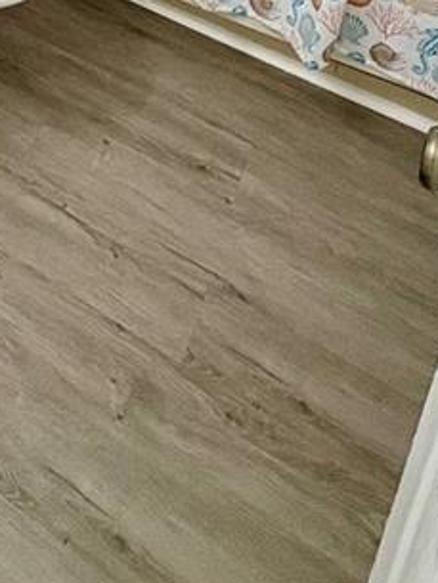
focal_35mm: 55
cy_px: -384
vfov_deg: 23.7
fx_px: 927
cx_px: -113
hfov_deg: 23.8
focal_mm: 2.22
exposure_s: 1/120
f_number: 2.2
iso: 125
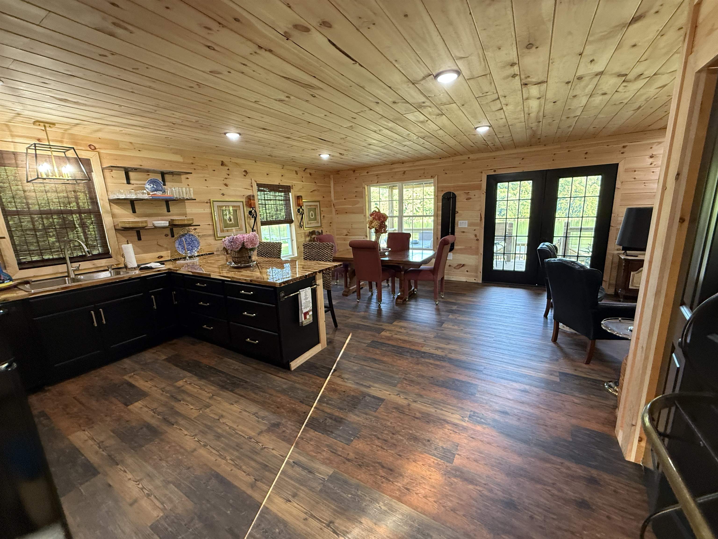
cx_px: 359
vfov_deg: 85.7
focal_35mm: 14
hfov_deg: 102.1
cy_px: 270
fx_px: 290
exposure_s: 1/60
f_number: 2.2
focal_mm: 2.22
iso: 320
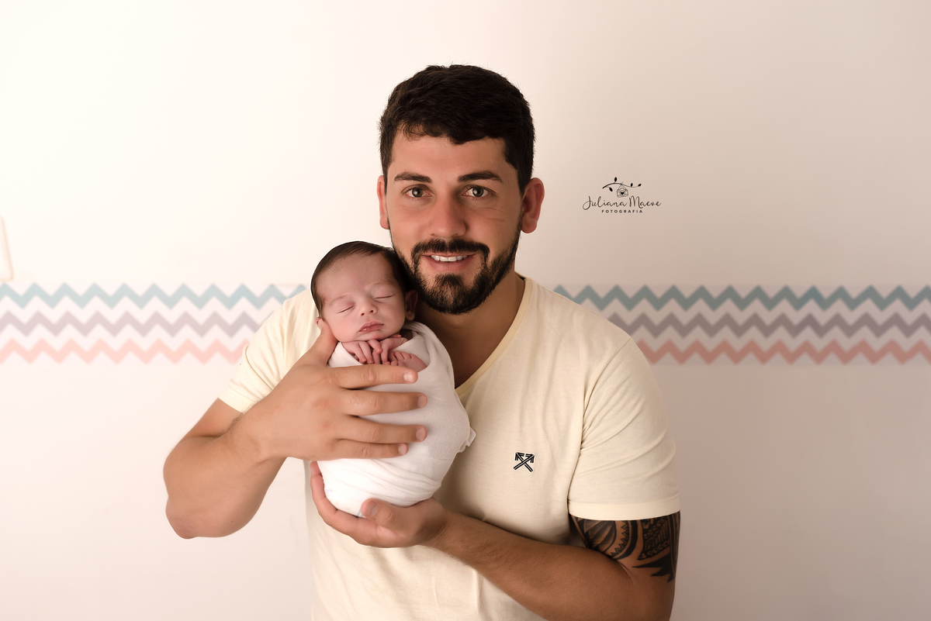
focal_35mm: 35
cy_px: 310
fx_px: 905
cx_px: 466
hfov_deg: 54.4
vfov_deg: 37.9
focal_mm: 35
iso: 200
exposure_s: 1/125
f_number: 3.5
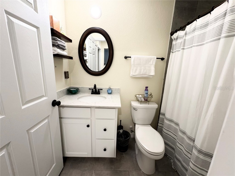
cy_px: 88
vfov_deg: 85.7
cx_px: 118
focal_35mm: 14
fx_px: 95
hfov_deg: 102.1
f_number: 2.2
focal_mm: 2.22
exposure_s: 1/60
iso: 200
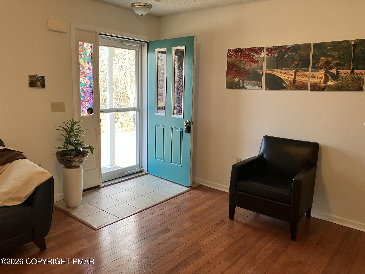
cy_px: 137
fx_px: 295
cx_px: 182
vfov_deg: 49.7
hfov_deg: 63.4
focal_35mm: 28
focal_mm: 3.99
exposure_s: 1/60
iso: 64
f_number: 1.8
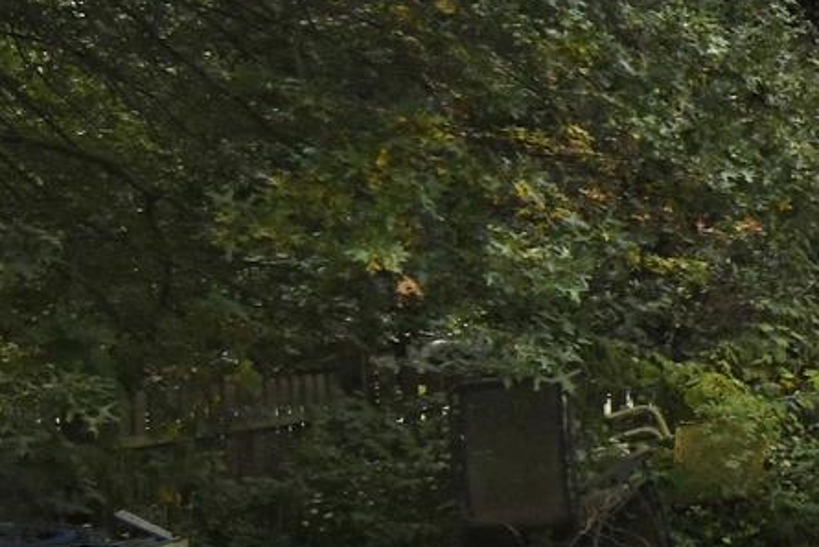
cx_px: 1734
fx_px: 1570
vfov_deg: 19.7
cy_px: 231
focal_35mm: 69
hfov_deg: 17.6
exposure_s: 1/3200
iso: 800
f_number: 5
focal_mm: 10
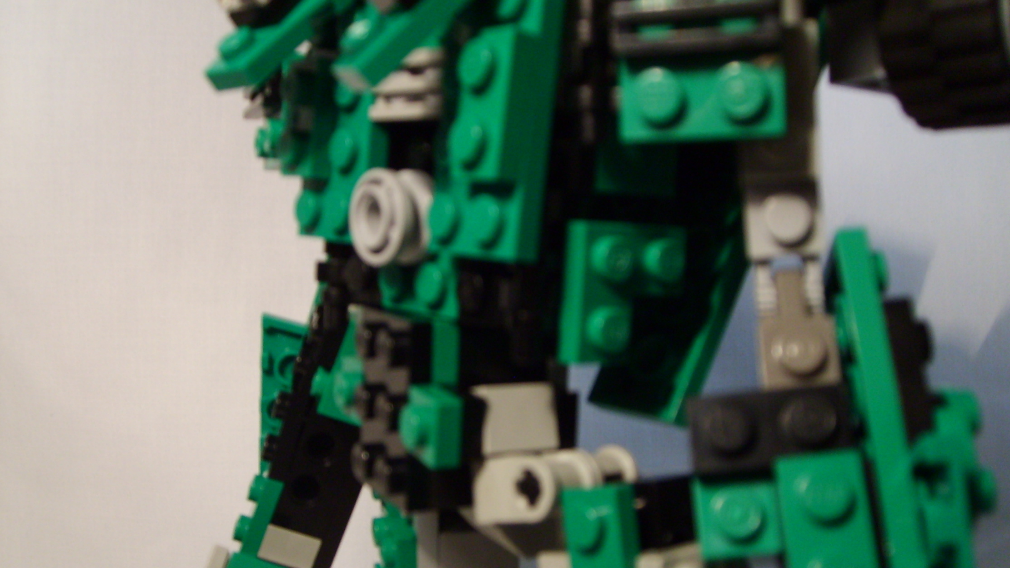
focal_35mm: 39
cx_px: 509
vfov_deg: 30.3
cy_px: 359
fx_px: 1045
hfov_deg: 51.6
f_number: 2.8
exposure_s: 1/30
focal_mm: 5.8
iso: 120
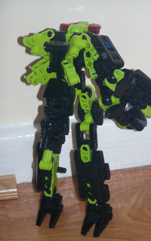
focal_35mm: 201
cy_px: 120
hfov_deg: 6.5
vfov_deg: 10.4
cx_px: 91
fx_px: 1324
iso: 80
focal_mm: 31.3
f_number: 3.2
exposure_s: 1/30
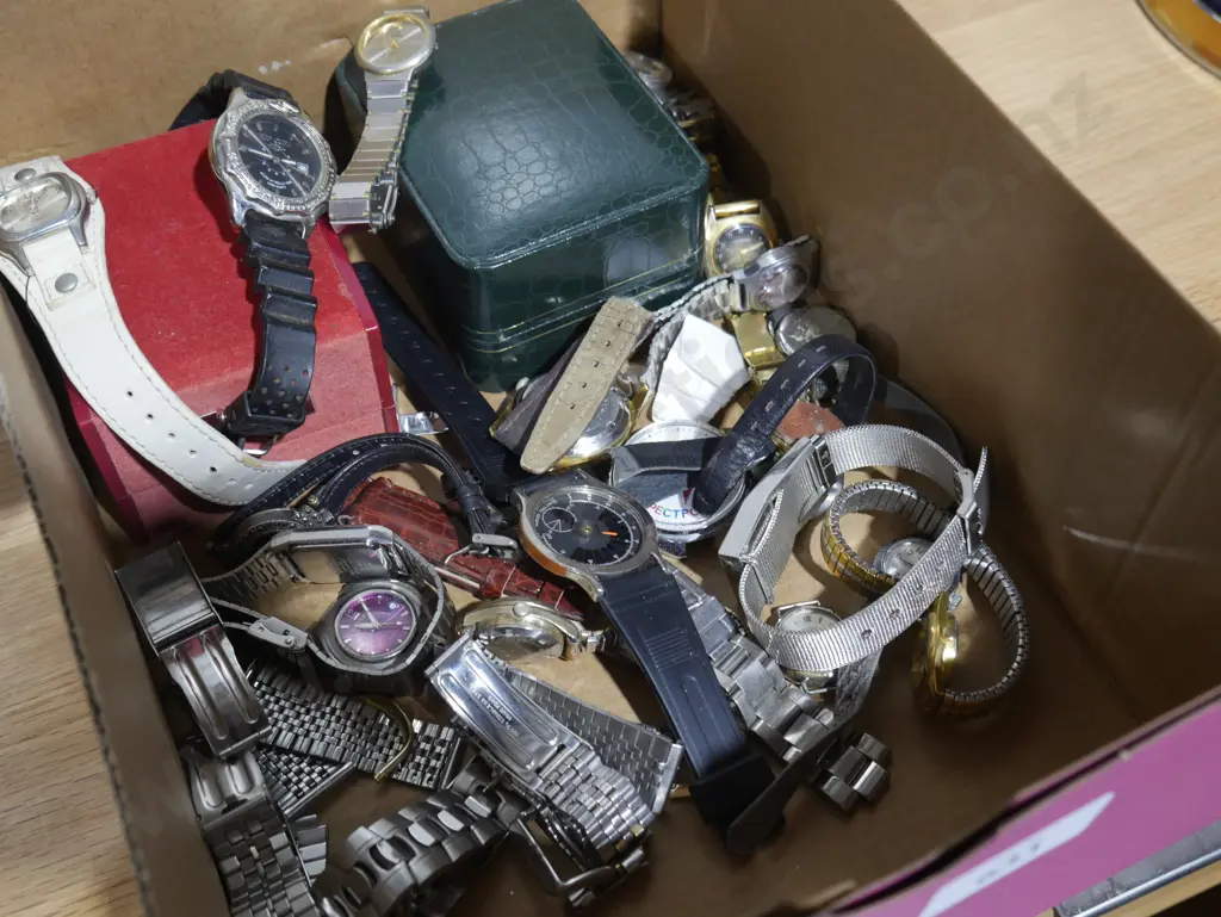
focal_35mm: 40
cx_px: 610
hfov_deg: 46.8
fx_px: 1412
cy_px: 458
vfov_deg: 36.0
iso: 800
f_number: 4.5
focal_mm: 20
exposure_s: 1/60
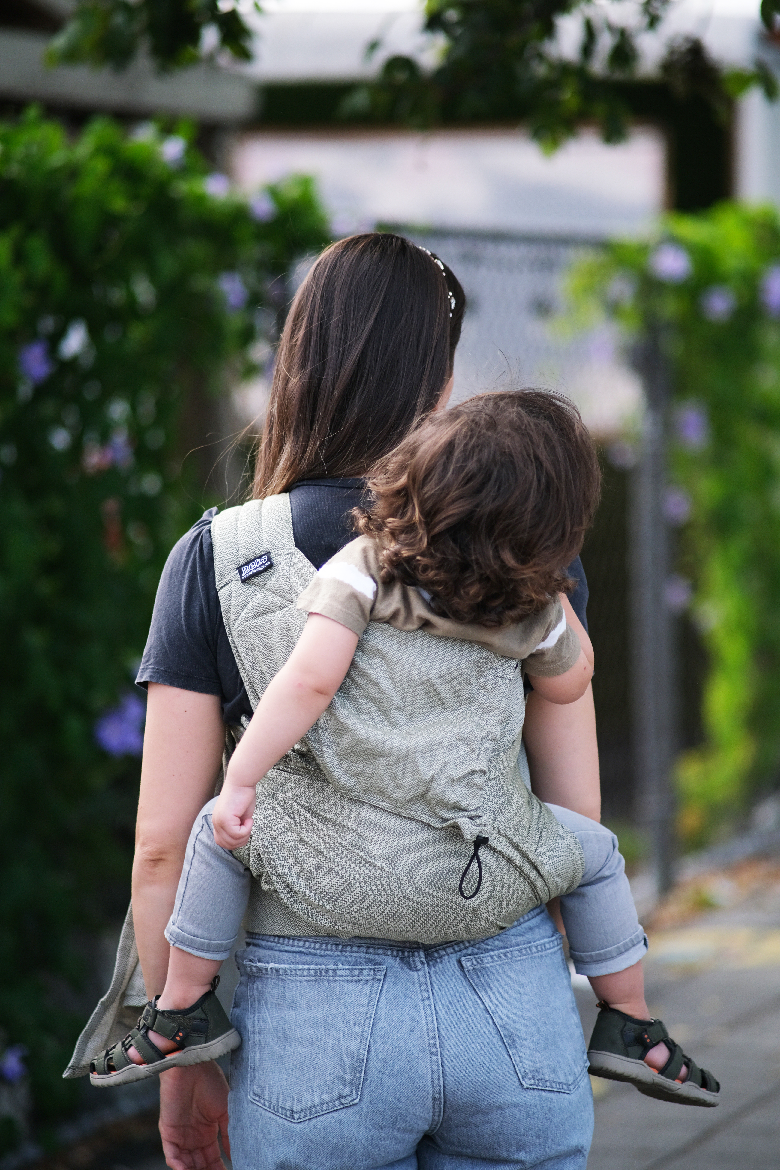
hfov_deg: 10.7
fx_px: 4160
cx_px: 390
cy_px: 585
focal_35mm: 128
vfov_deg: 16.0
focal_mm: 85
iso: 640
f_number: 1.8
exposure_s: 1/2000
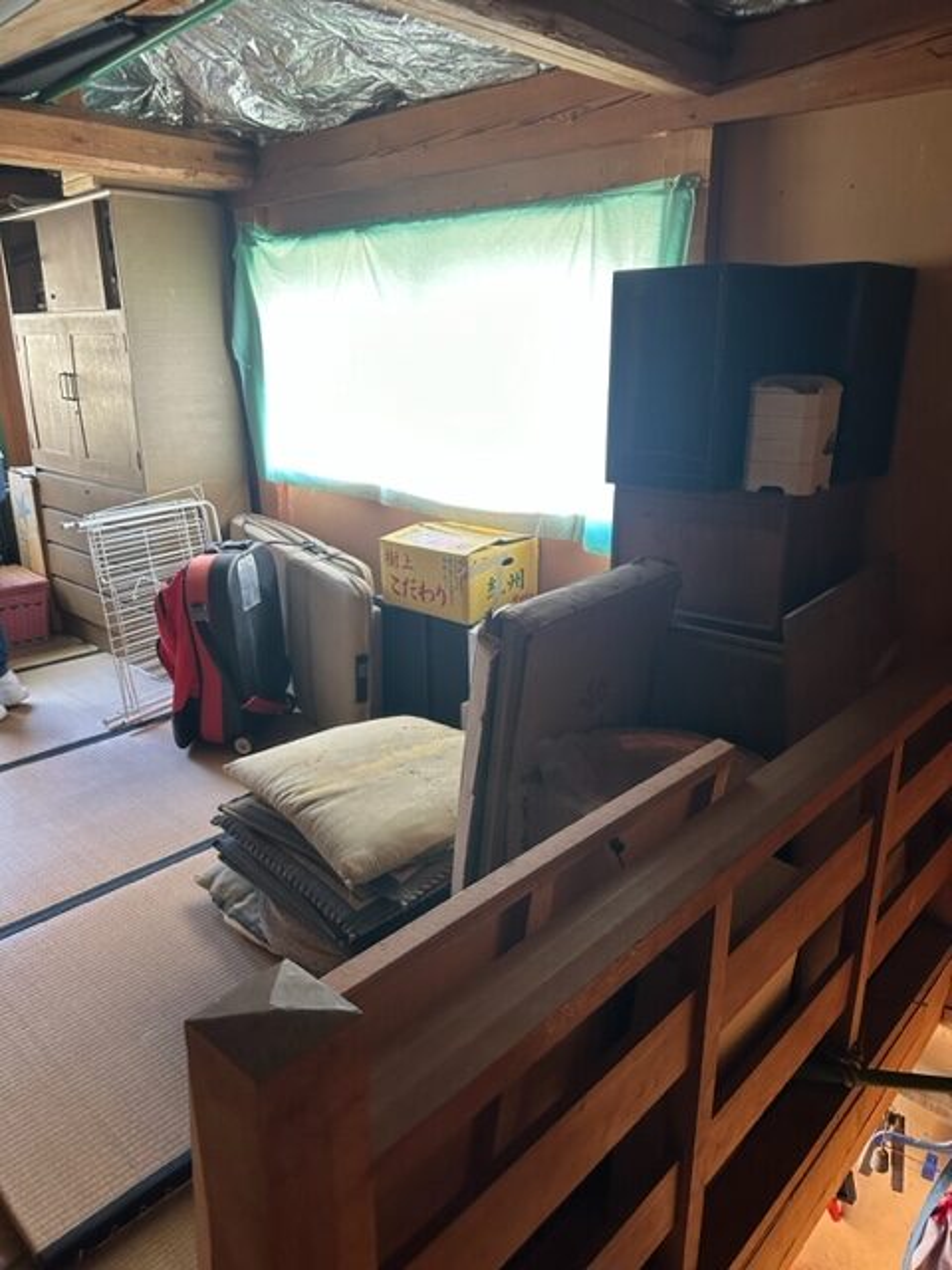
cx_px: 476
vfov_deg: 71.6
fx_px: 880
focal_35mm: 24
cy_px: 635
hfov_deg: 56.8
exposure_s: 1/73
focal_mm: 6.86
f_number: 1.78
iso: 250
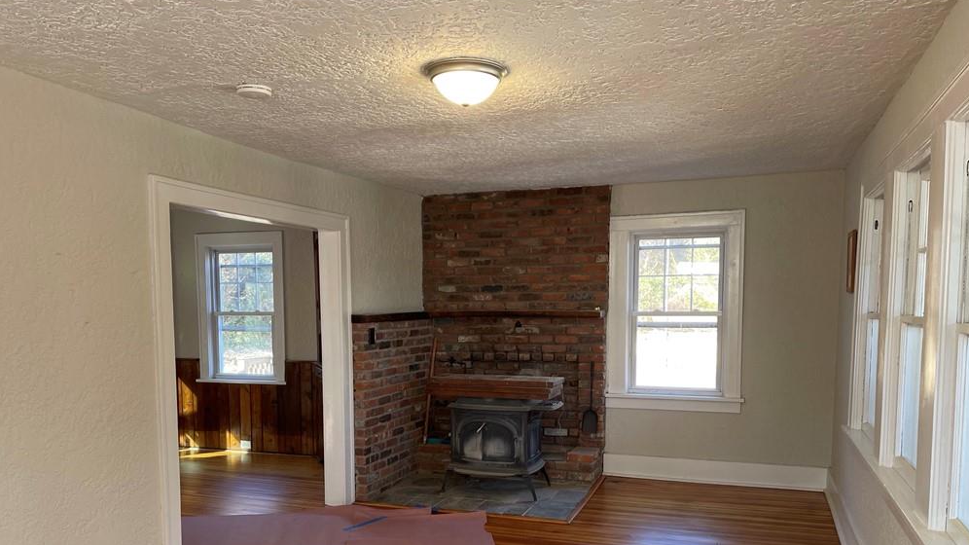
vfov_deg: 40.9
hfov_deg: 67.9
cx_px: 481
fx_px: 719
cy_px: 369
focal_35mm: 28
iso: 125
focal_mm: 5.1
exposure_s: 1/111
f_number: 1.6
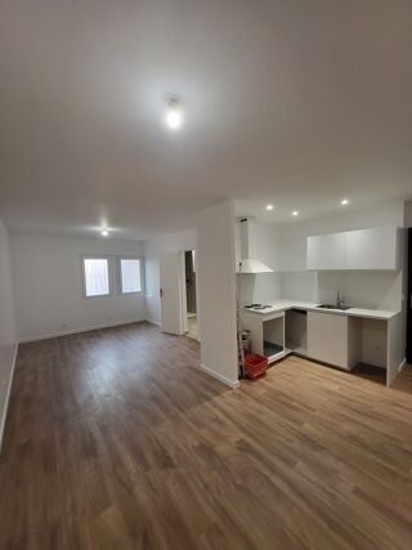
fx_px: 206
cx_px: 206
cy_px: 275
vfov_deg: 106.2
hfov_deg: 89.9
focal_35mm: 13
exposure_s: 1/50
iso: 100
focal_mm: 1.74
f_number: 2.2
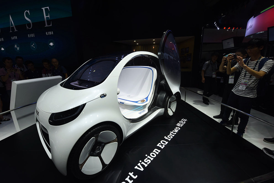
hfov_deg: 104.2
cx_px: 137
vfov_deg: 81.3
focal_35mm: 14
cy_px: 92
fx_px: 107
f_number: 9
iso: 500
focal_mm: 14
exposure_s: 1/200
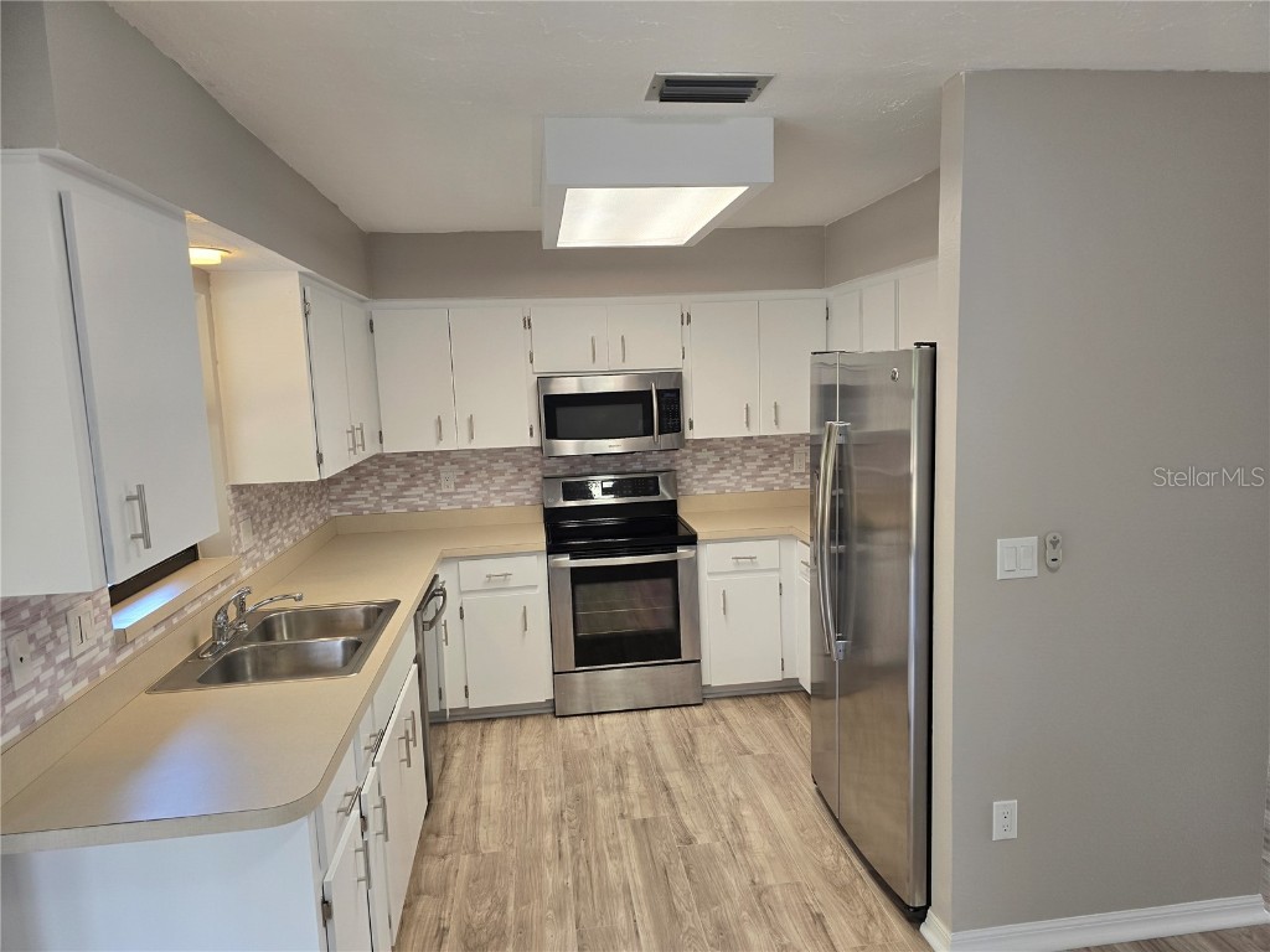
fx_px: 844
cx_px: 635
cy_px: 476
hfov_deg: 73.9
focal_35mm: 23
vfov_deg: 58.9
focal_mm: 6.3
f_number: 1.7
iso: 160
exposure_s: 1/120
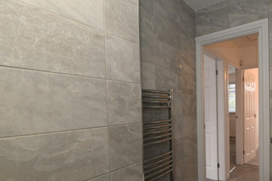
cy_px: 113
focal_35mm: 23
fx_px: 174
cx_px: 190
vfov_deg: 54.4
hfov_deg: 72.8
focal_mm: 15
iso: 5000
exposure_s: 1/160
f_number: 10
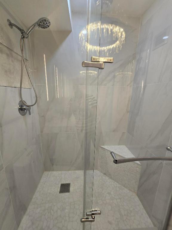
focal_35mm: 13
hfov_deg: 89.9
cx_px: 86
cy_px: 115
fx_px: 86
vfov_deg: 106.2
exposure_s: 1/60
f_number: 2.2
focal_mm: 2.2
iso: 64
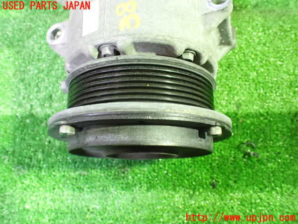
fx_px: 258
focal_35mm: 30
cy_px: 112
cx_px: 149
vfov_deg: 46.8
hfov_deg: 60.0
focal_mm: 5.4
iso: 1600
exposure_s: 1/30
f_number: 2.3
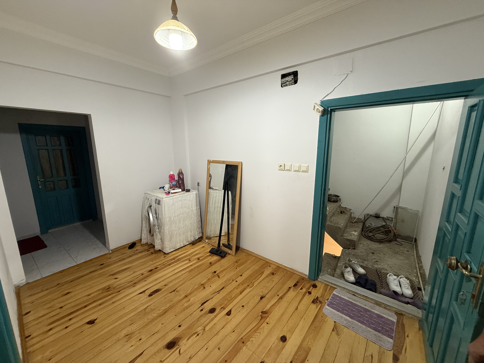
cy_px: 182
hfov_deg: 102.1
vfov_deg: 85.7
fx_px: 196
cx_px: 242
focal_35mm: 14
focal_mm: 2.22
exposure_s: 1/50
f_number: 2.2
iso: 250
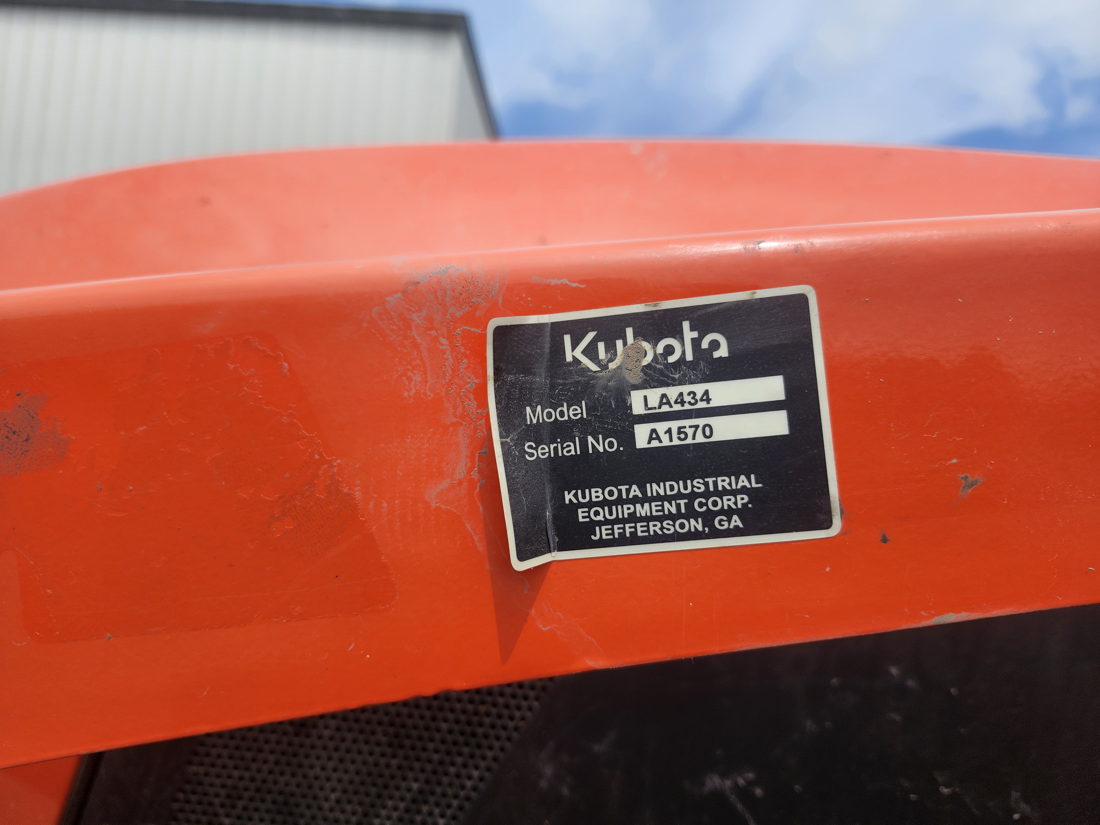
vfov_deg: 58.9
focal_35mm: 23
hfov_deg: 73.9
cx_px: 550
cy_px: 412
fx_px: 731
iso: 25
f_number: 1.8
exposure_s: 1/1619
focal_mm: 5.54
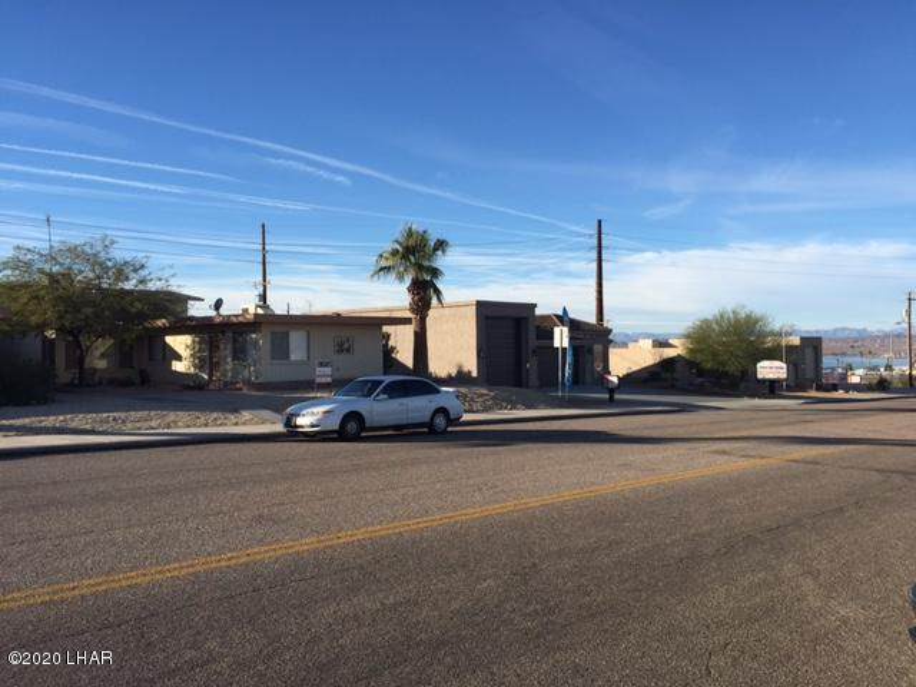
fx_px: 767
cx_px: 458
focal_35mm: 29
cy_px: 344
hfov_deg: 61.7
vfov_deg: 48.2
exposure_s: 1/1883
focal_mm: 4.15
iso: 32
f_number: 2.2
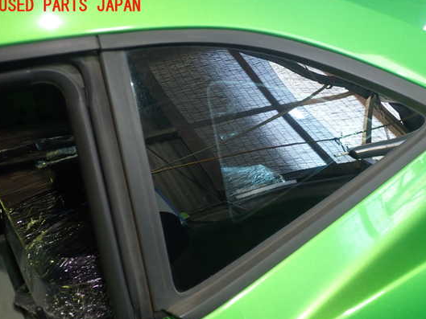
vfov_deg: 41.8
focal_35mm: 34
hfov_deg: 53.8
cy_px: 177
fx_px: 419
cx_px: 236
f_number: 2.3
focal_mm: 5.4
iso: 200
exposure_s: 1/40
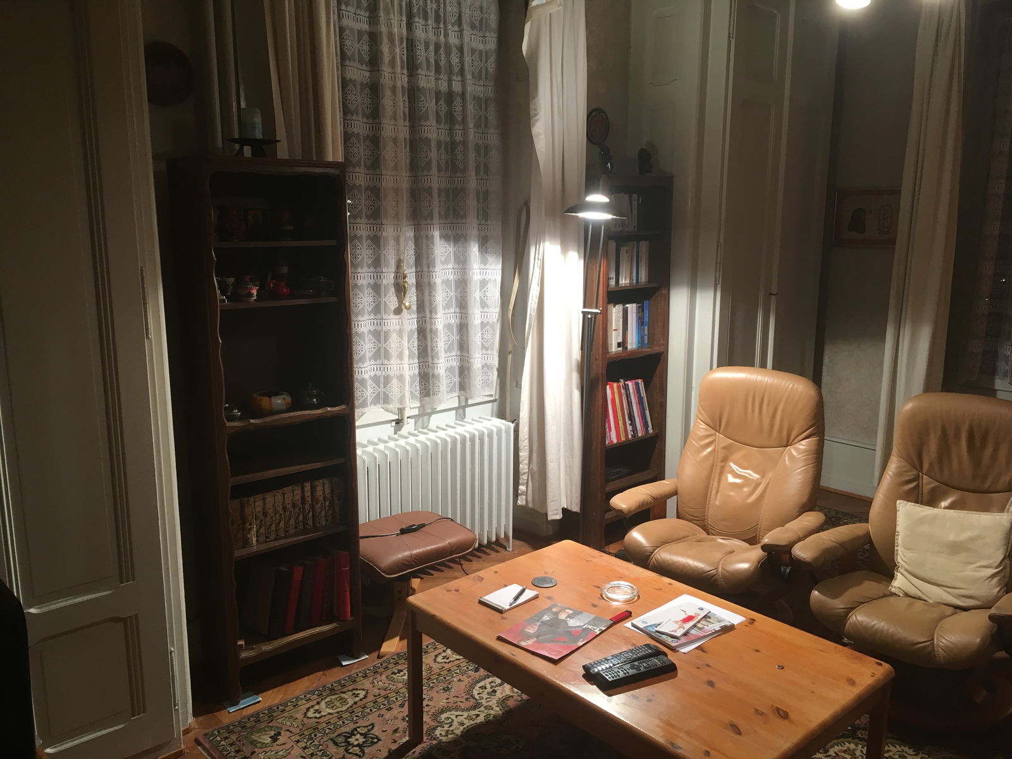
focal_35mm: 29
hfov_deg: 61.7
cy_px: 380
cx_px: 506
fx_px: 848
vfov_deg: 48.2
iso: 80
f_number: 2.2
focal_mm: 4.15
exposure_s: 1/33
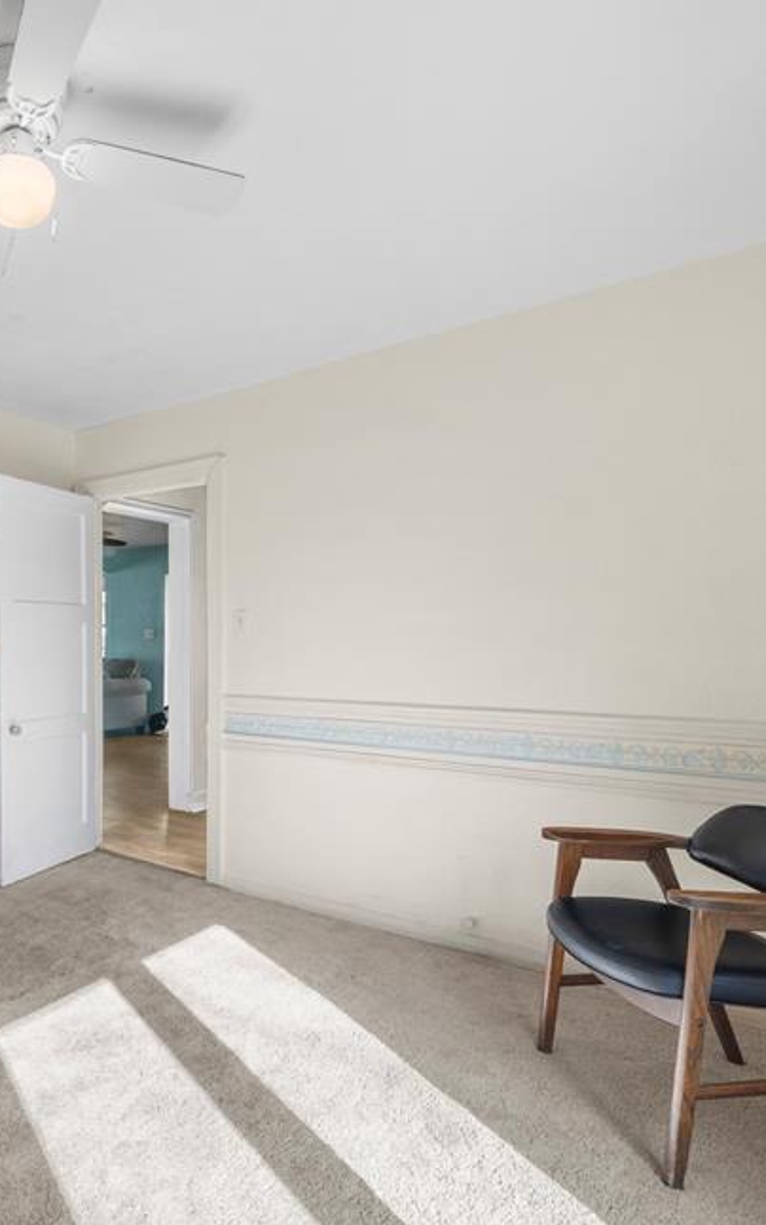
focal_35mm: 21
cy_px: 631
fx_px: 701
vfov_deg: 82.3
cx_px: 78
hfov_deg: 50.8
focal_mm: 13
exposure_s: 1/4
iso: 320
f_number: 8
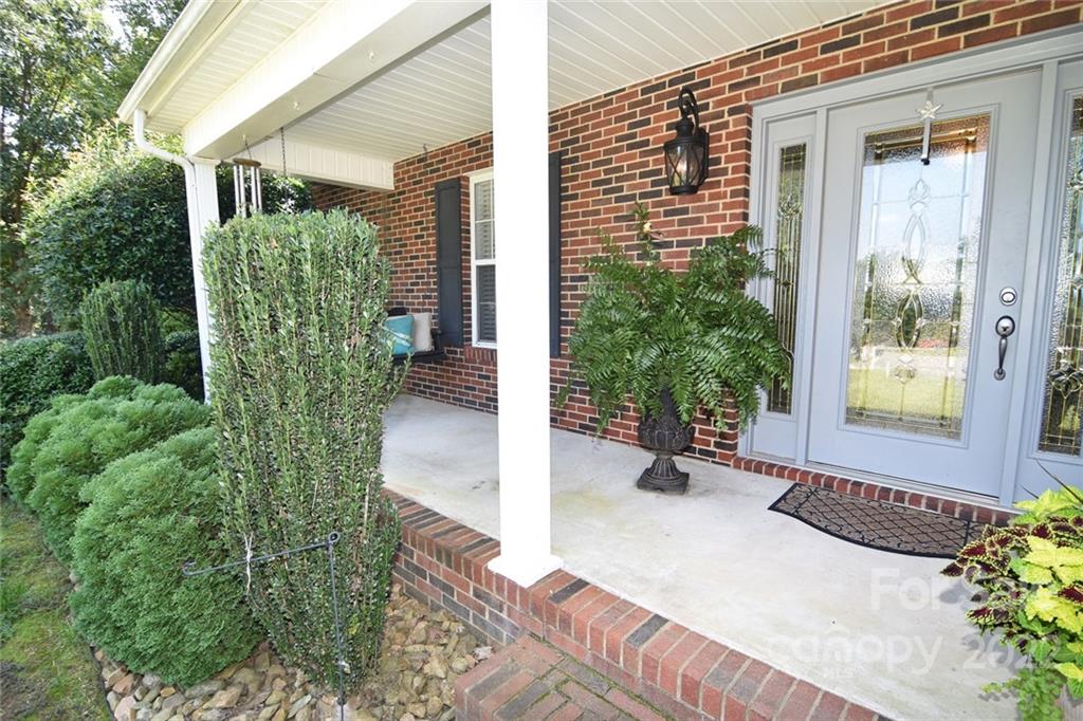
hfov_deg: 95.0
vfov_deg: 72.0
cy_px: 360
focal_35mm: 16
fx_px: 496
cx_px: 542
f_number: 4.5
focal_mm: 11
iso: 200
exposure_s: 1/80
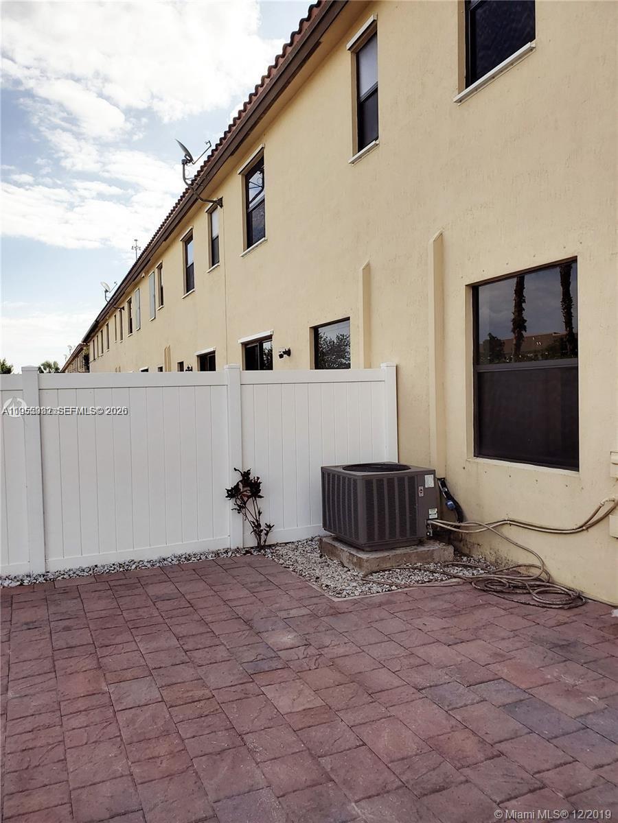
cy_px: 412
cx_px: 309
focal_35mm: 26
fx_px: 619
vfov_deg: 67.3
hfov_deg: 53.1
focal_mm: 4.3
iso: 50
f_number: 2.4
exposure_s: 1/1630
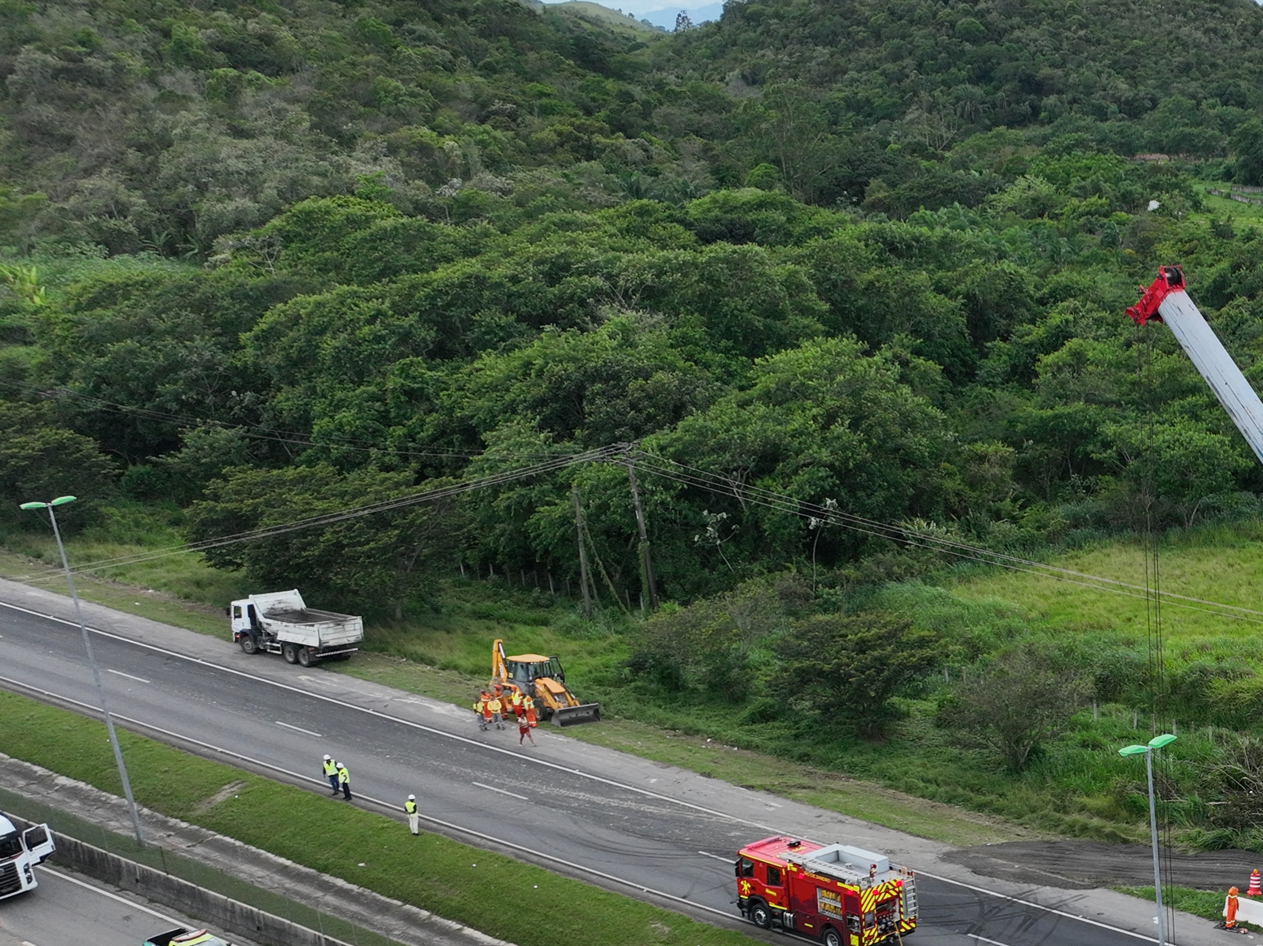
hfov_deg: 30.1
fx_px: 2042
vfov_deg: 25.4
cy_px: 827
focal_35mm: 56
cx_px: 1454
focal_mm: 12.29
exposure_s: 1/2000
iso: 200
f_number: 2.8
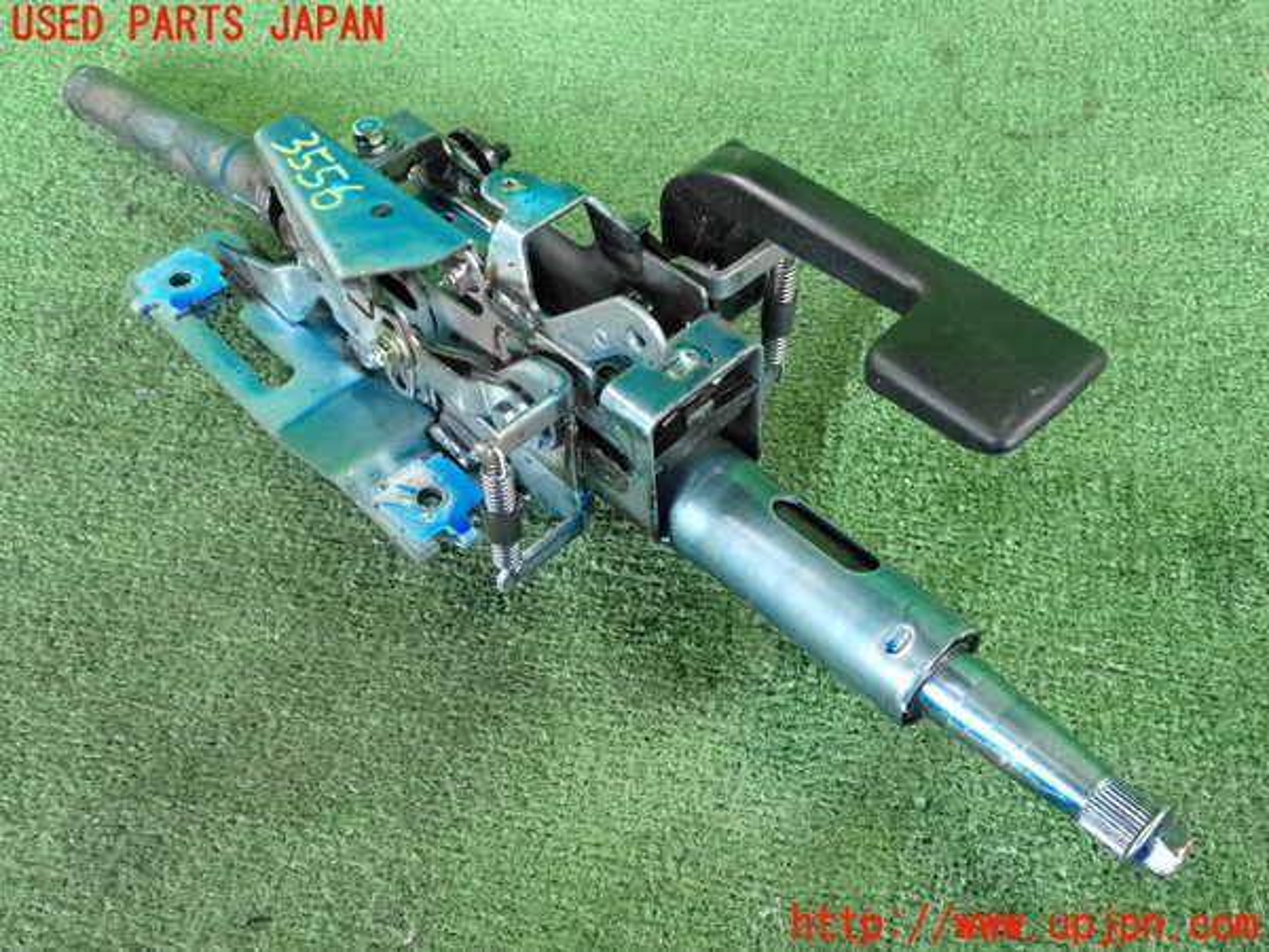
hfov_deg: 51.4
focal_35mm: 36
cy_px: 476
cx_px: 634
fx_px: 1320
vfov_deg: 39.7
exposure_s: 1/125
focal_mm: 6.37
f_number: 2.5
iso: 2500
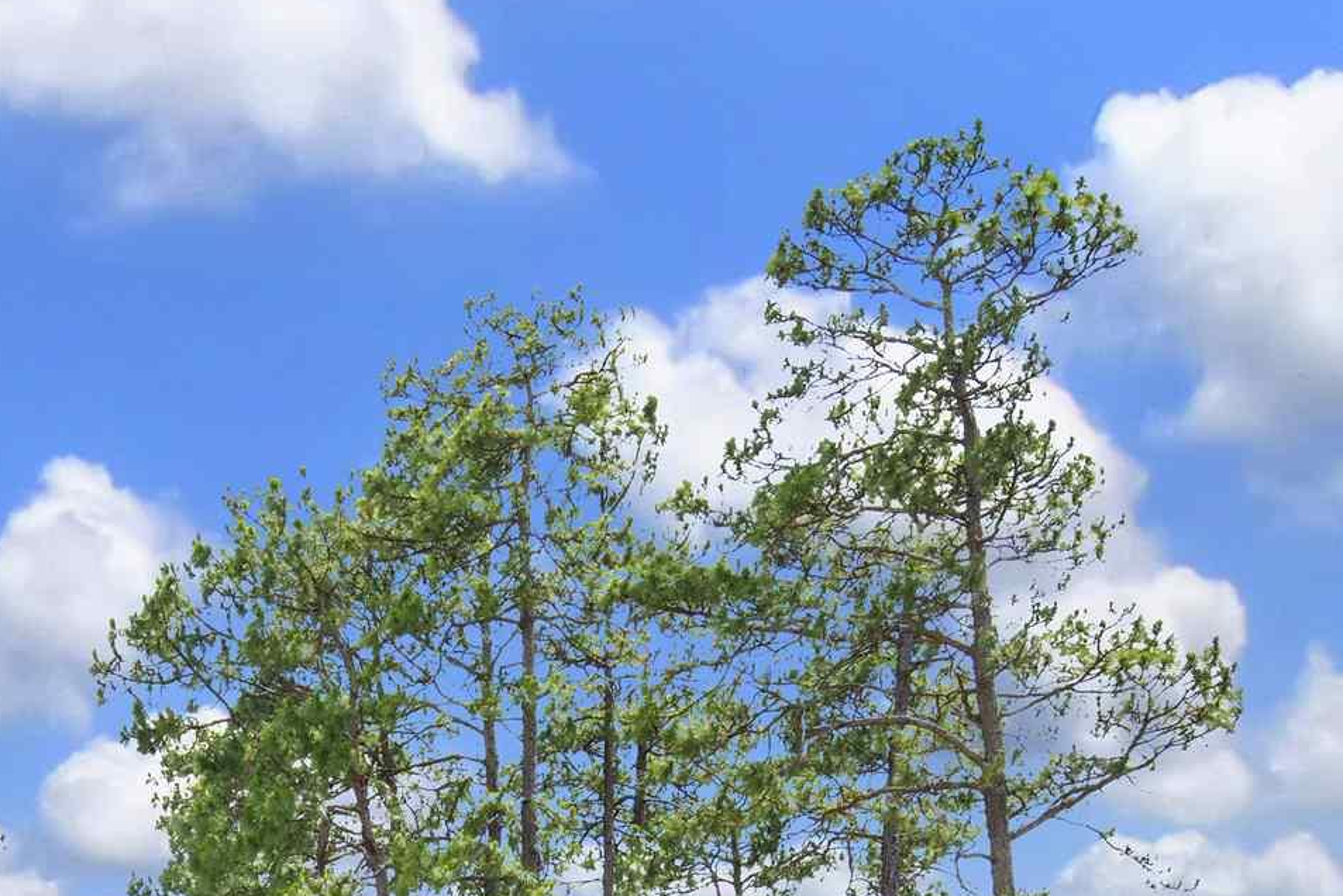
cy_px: 1135
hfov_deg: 34.2
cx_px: 464
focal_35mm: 58
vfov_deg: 21.4
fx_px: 2164
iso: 200
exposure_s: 1/160
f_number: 11
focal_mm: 18
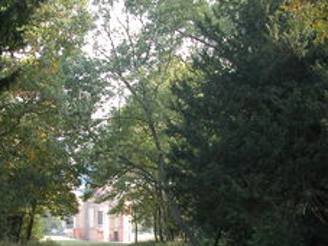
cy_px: 201
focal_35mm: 88
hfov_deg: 22.1
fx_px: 833
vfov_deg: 16.6
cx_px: 98
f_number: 3.4
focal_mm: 12.7
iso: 100
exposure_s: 1/60.5
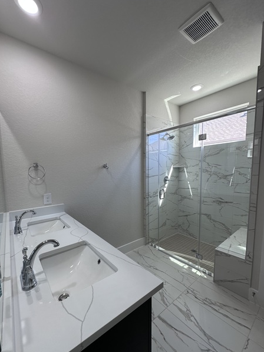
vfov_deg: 98.1
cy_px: 185
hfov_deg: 81.7
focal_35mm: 15
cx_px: 127
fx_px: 152
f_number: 2.2
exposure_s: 1/120
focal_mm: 2.22
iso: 80
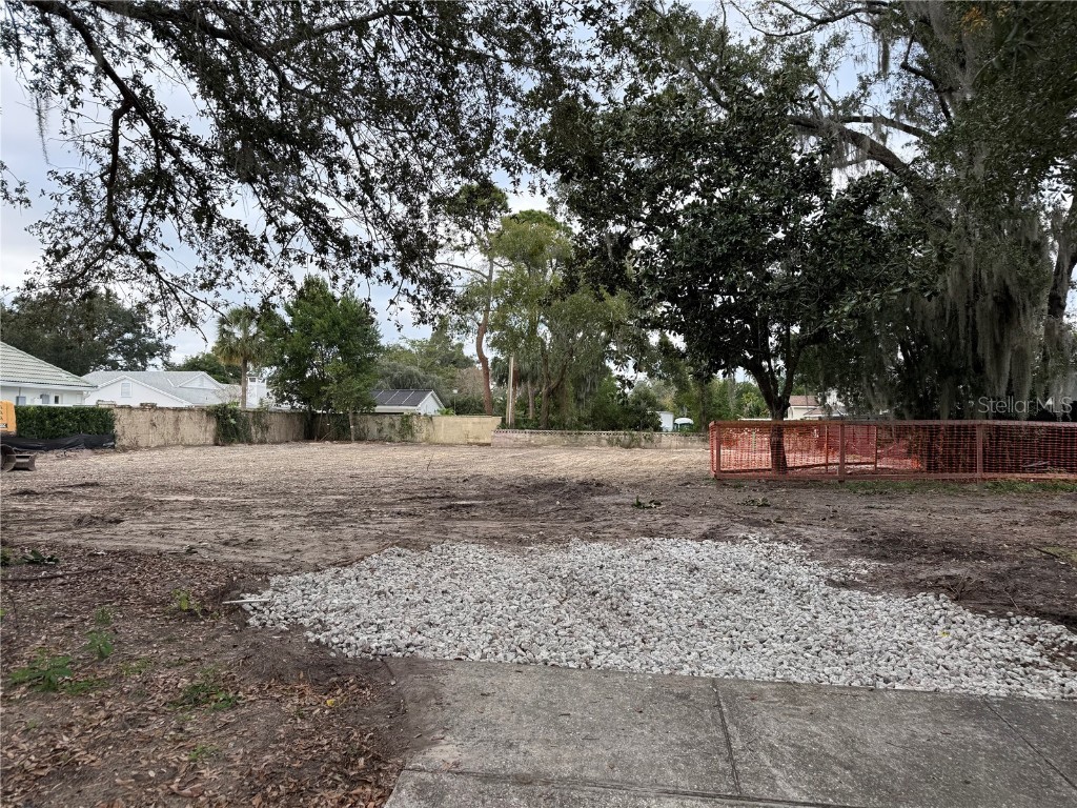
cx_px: 538
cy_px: 404
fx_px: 747
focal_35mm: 24
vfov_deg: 56.8
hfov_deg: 71.6
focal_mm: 6.76
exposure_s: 1/494
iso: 100
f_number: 1.78
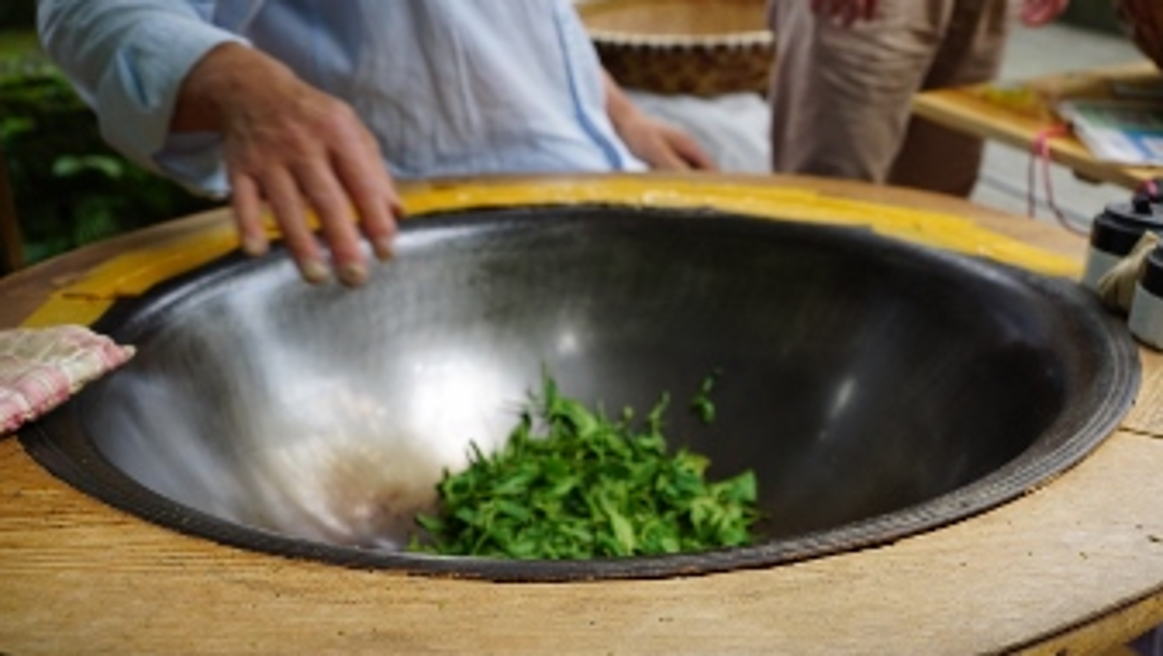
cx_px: 673
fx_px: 1265
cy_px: 316
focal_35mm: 41
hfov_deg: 49.2
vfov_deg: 29.1
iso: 100
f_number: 4.5
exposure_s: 1/80
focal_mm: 22
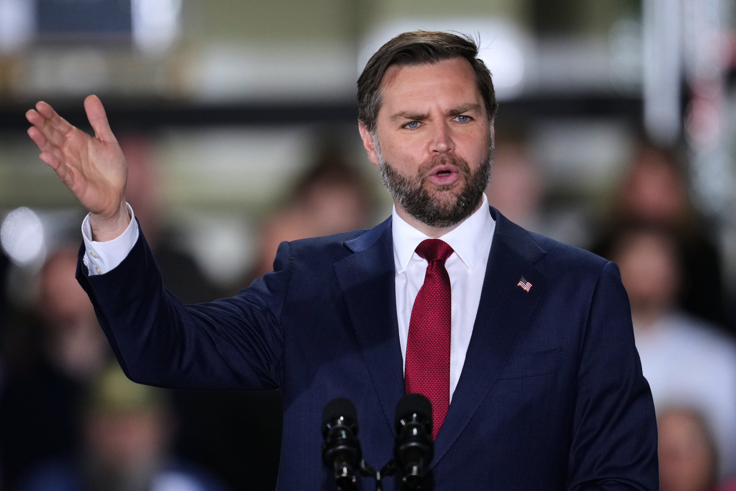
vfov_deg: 2.3
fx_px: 12265
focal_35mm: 600
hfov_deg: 3.4
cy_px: 246
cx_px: 368
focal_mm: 400
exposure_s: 1/1600
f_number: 2.8
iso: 2000
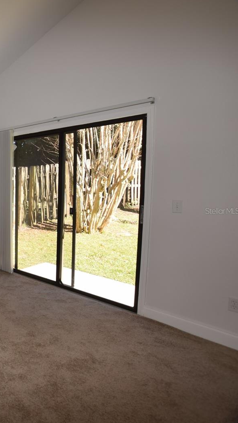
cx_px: -82
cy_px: 211
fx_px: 269
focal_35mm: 24
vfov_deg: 76.3
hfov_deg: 33.0
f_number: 5.6
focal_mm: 10
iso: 180
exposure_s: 1/125
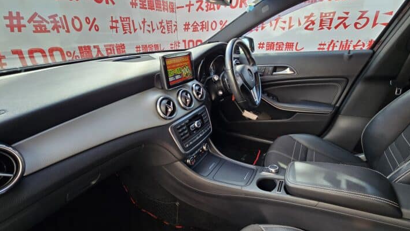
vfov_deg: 66.9
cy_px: 127
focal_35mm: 16
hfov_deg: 99.4
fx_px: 174
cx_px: 203
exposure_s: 1/100
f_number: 2.2
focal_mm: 2.2
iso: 64
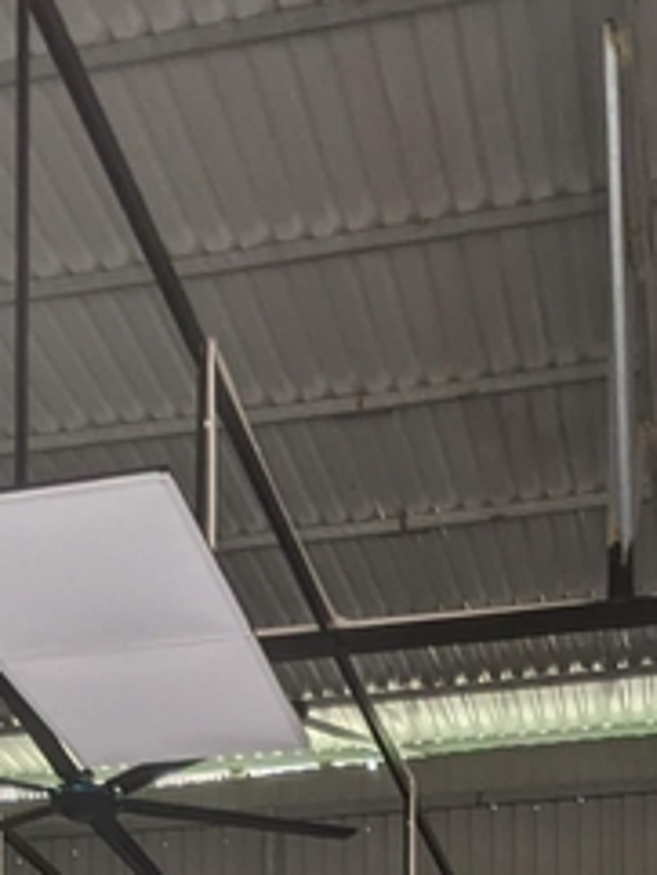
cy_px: 1467
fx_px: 1719
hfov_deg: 21.6
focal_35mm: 68
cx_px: 316
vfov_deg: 21.5
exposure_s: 1/196
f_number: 2.2
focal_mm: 2.22
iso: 33
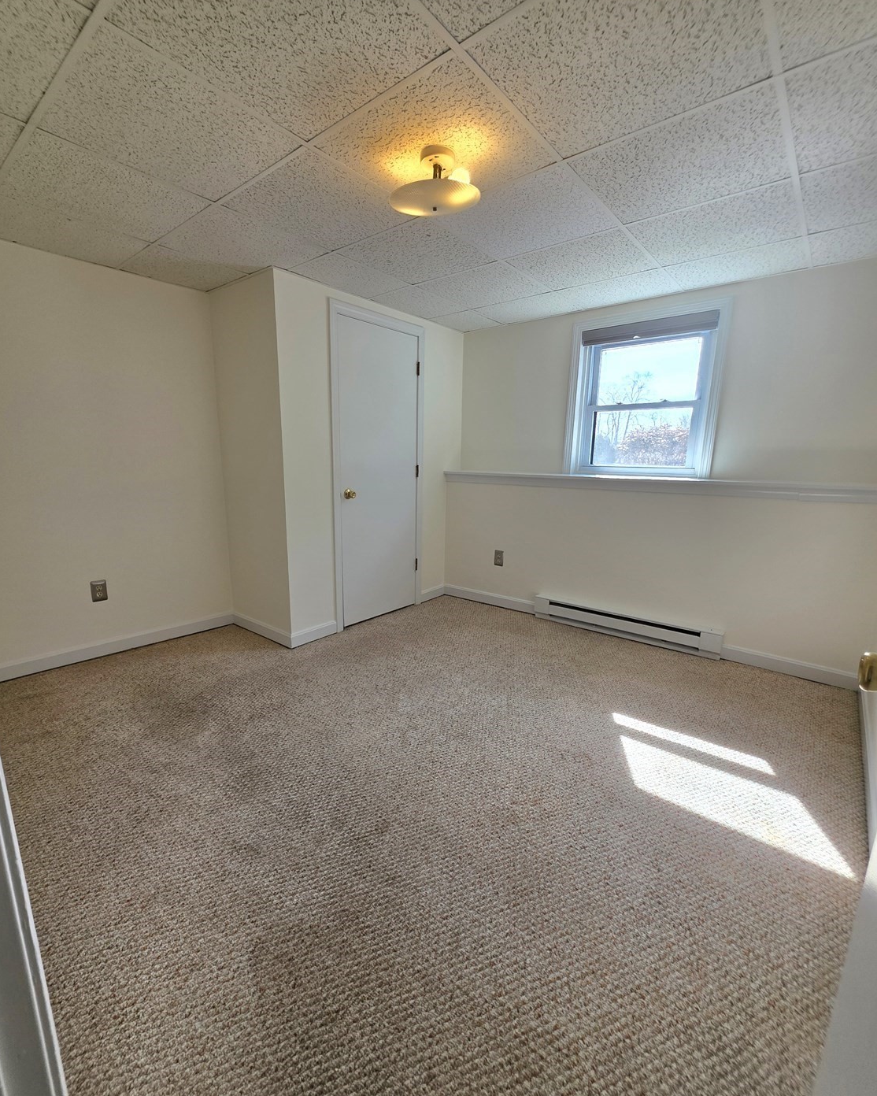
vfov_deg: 100.6
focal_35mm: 14
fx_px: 454
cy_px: 568
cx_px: 424
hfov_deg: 88.0
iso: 32
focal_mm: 2.2
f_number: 1.9
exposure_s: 1/120
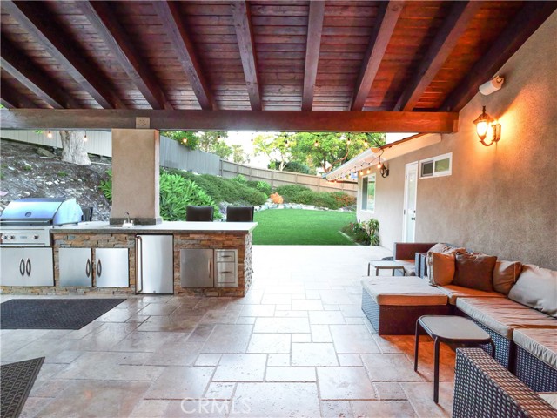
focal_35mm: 18
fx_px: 290
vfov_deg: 71.6
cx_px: 278
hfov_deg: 87.8
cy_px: 209
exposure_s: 1/50
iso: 3200
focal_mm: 9
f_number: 7.1
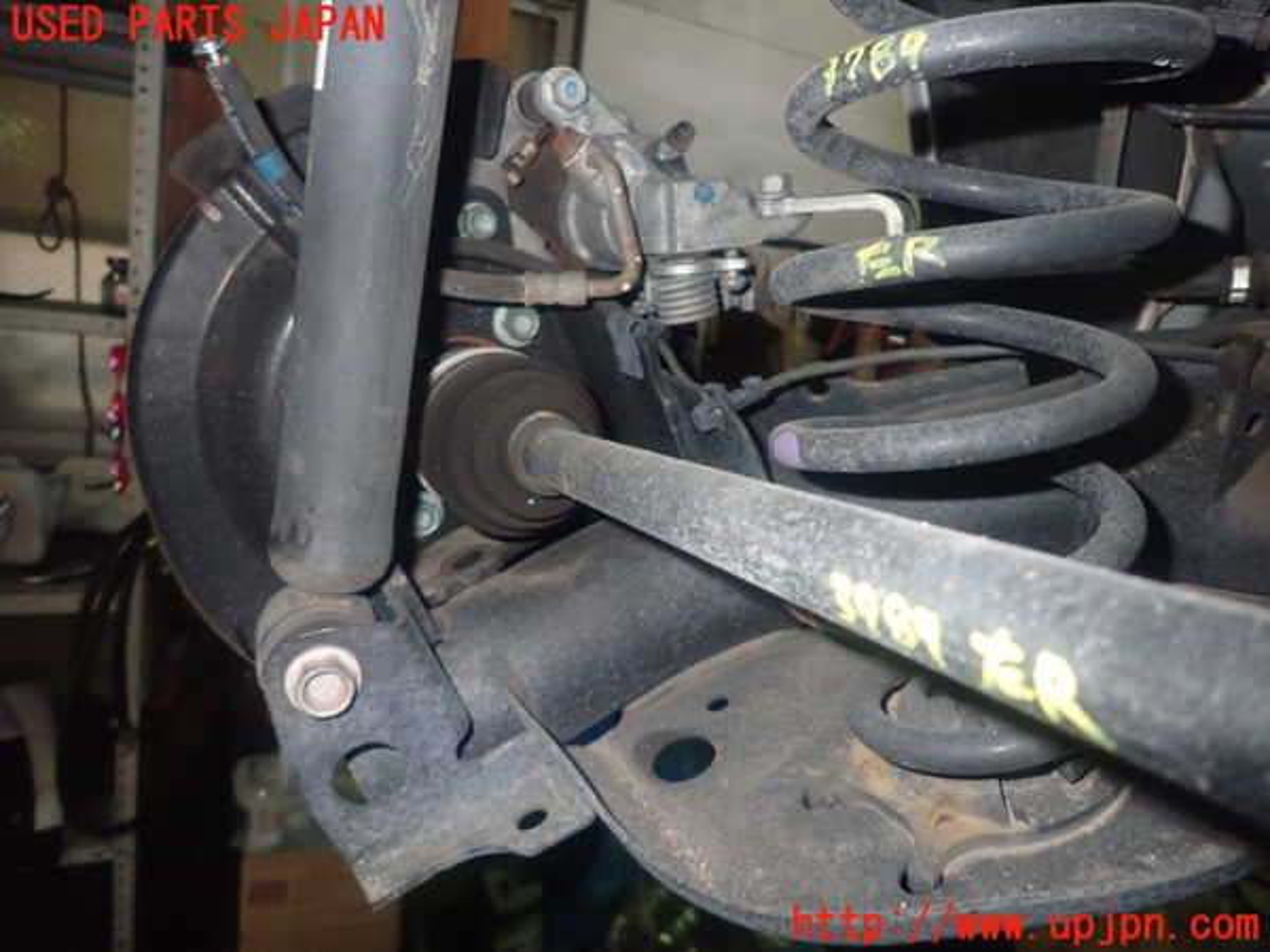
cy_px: 476
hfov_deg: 69.4
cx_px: 635
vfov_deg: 54.9
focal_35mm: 25
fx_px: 917
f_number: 5.6
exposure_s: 1/30
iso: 800
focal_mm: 4.5
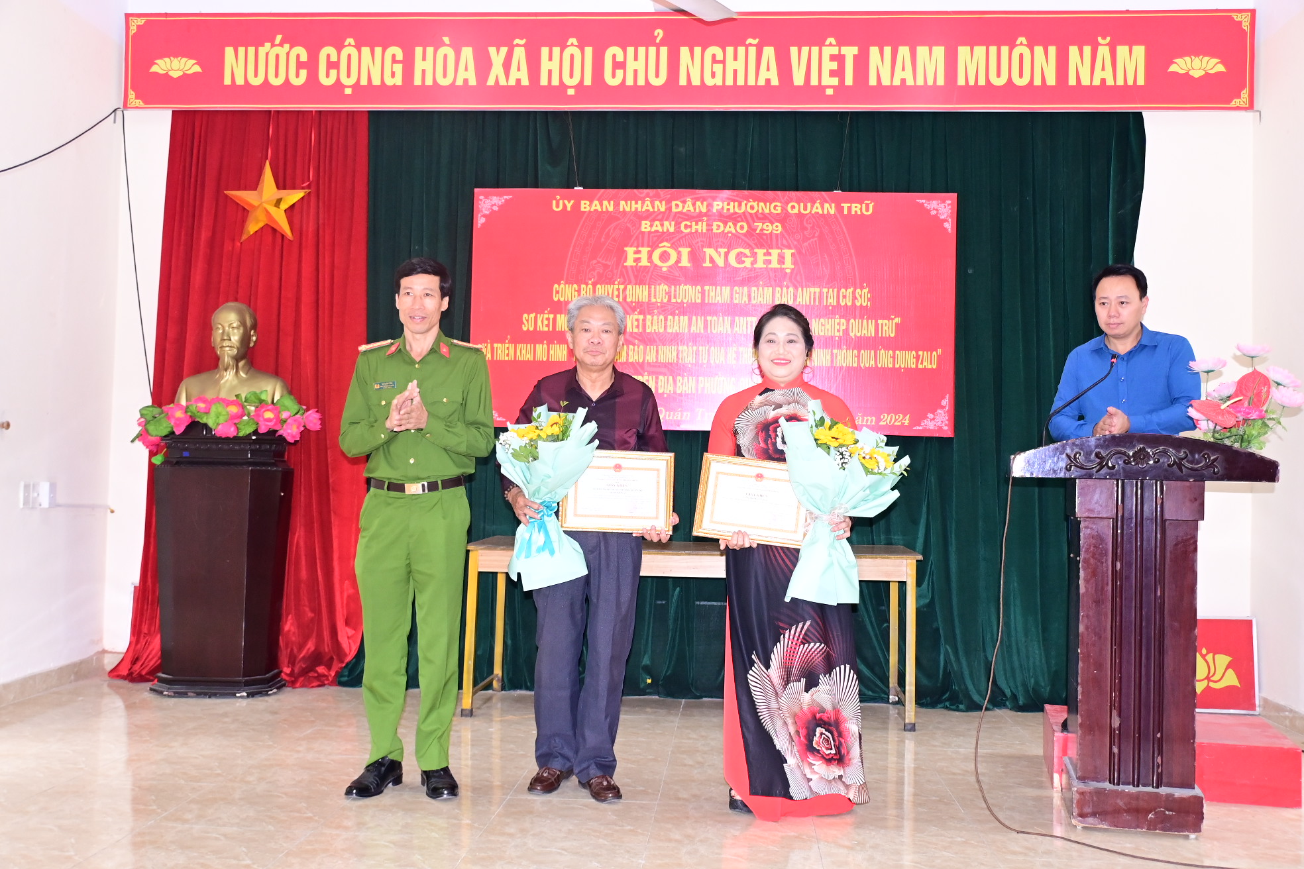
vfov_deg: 38.9
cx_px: 652
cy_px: 434
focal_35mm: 34
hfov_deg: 55.8
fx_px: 1231
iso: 1600
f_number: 4.5
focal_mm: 23
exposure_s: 1/200
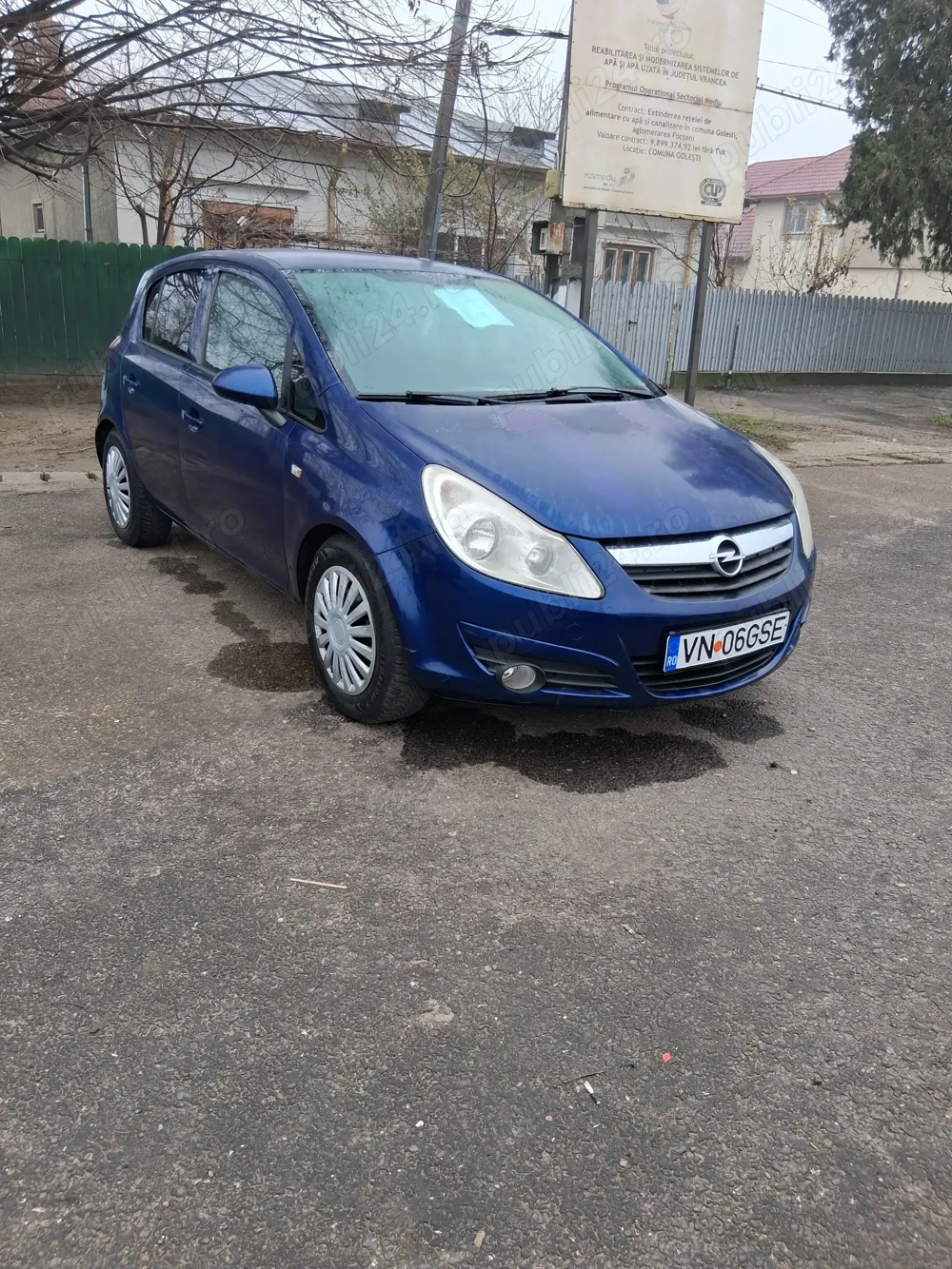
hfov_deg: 53.0
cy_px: 634
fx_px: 954
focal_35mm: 26
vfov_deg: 67.3
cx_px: 476
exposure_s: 1/100
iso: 25
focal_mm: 3.98
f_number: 1.8
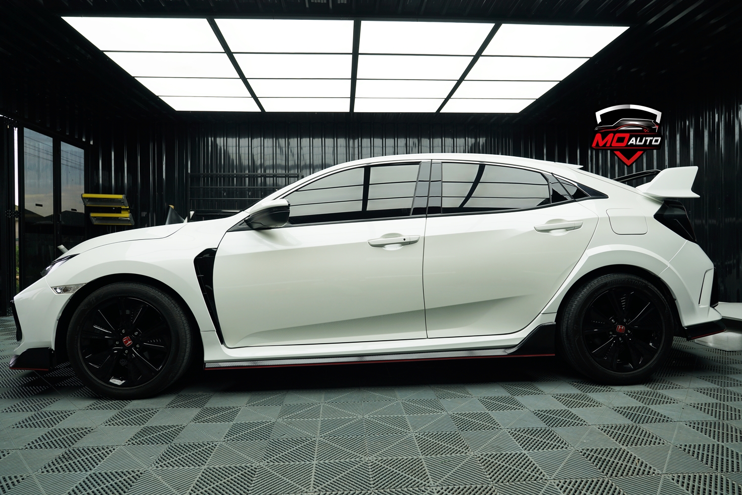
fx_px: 412
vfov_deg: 62.0
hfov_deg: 84.0
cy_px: 248
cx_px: 371
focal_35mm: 20
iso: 100
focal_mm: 20
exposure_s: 1/80
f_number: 4.5
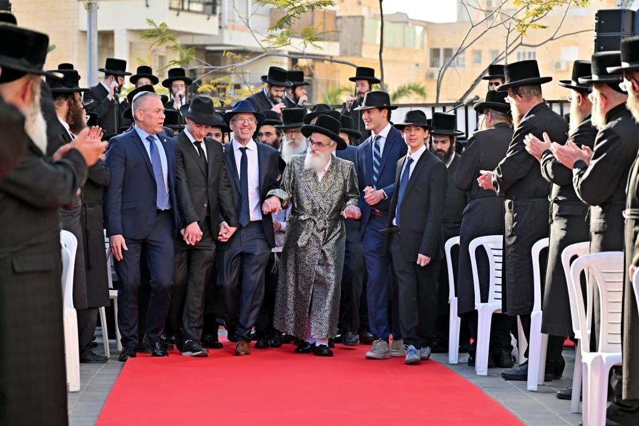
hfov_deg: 21.5
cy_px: 213
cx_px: 320
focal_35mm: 95
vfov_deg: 14.4
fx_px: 1686
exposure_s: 1/200
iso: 50
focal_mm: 95
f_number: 4
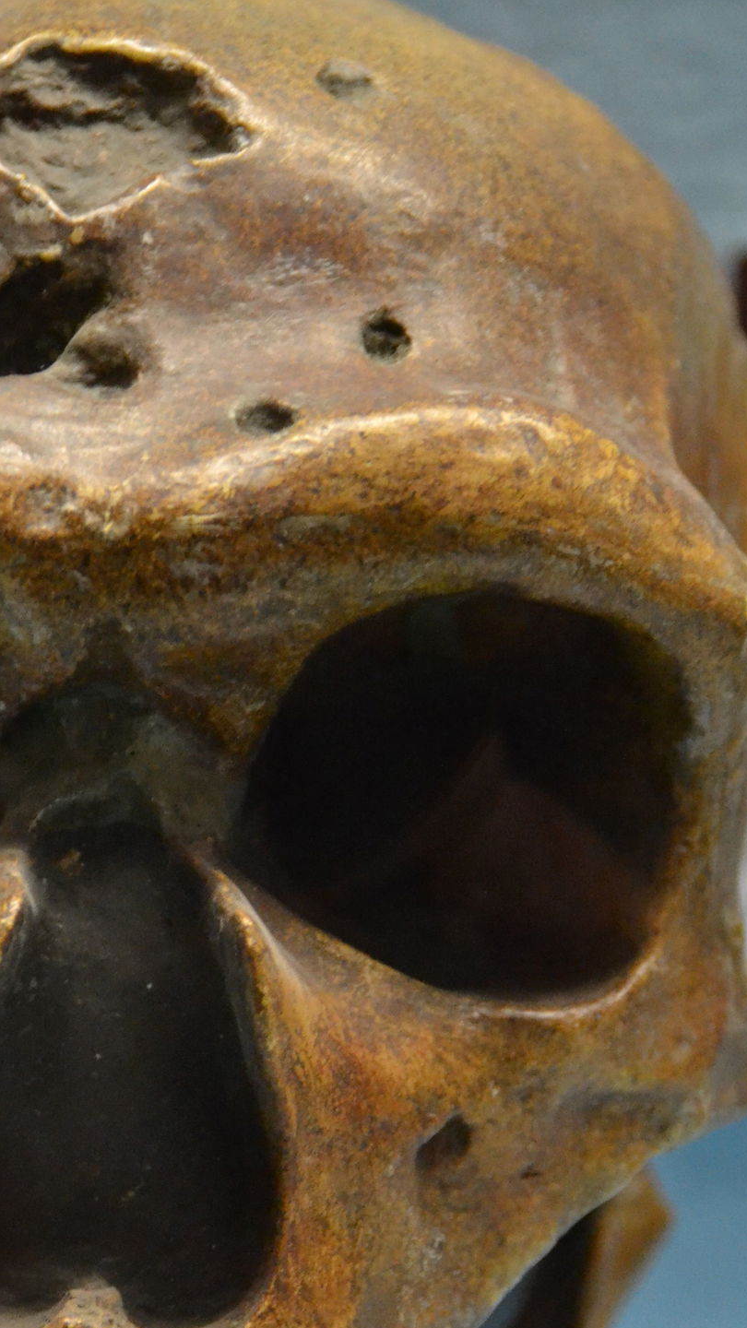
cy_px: 980
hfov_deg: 11.0
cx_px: 161
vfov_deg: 19.3
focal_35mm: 110
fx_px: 3873
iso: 3200
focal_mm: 42
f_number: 4.5
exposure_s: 1/50
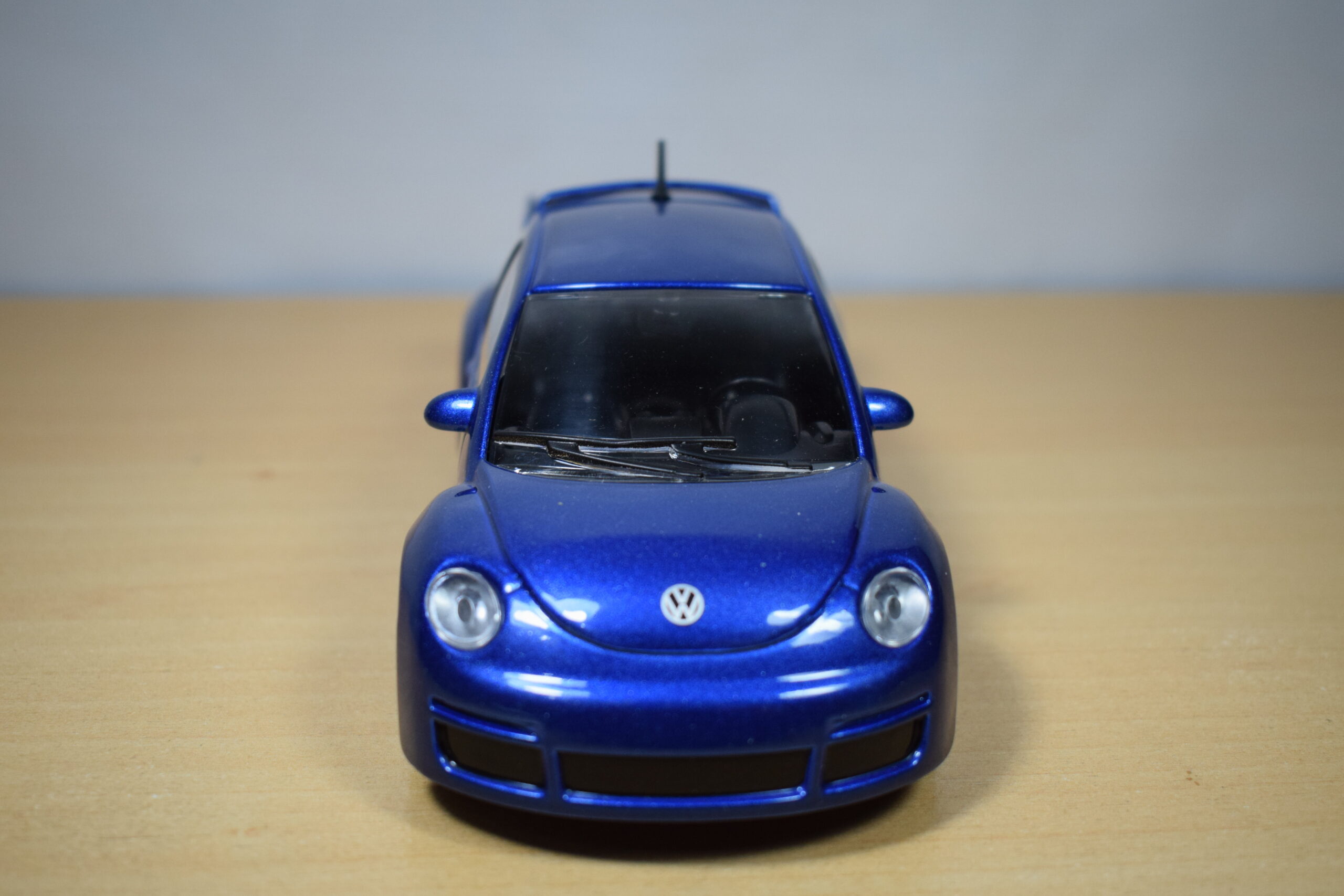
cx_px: 672
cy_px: 448
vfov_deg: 29.9
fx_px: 1680
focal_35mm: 45
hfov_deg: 43.6
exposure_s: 1/500
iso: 1000
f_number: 4.2
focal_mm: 30
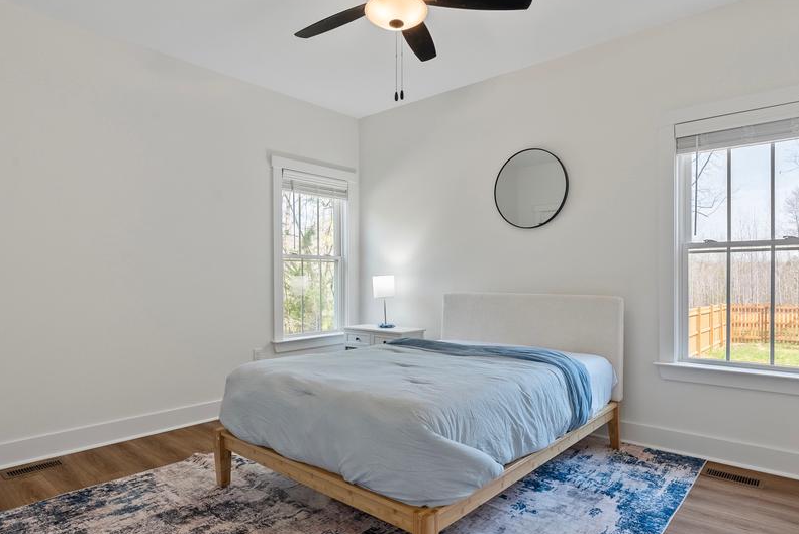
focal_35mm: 22
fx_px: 489
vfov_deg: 57.3
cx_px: 418
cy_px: 285
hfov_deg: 78.5
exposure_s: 1/8
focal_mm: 17
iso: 800
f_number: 8
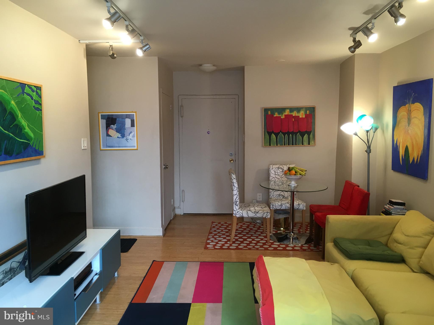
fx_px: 364
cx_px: 217
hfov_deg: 61.7
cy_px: 162
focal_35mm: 29
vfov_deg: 48.2
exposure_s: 1/30
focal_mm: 4.15
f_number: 2.2
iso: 64
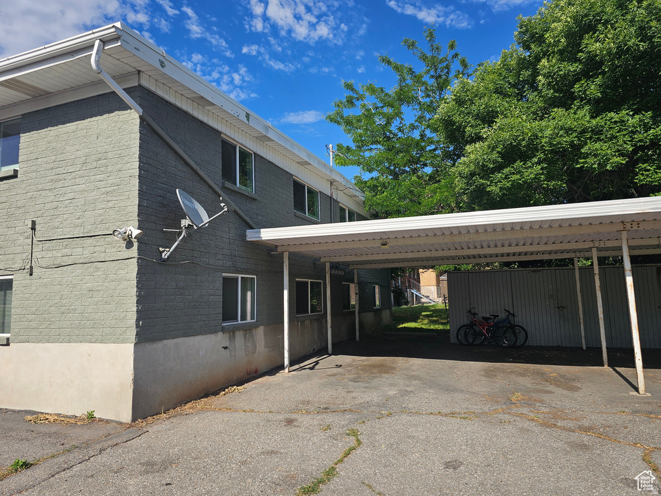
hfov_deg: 73.9
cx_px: 330
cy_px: 248
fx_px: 439
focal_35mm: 23
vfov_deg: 58.9
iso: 10
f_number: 1.7
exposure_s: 1/784
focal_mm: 6.3
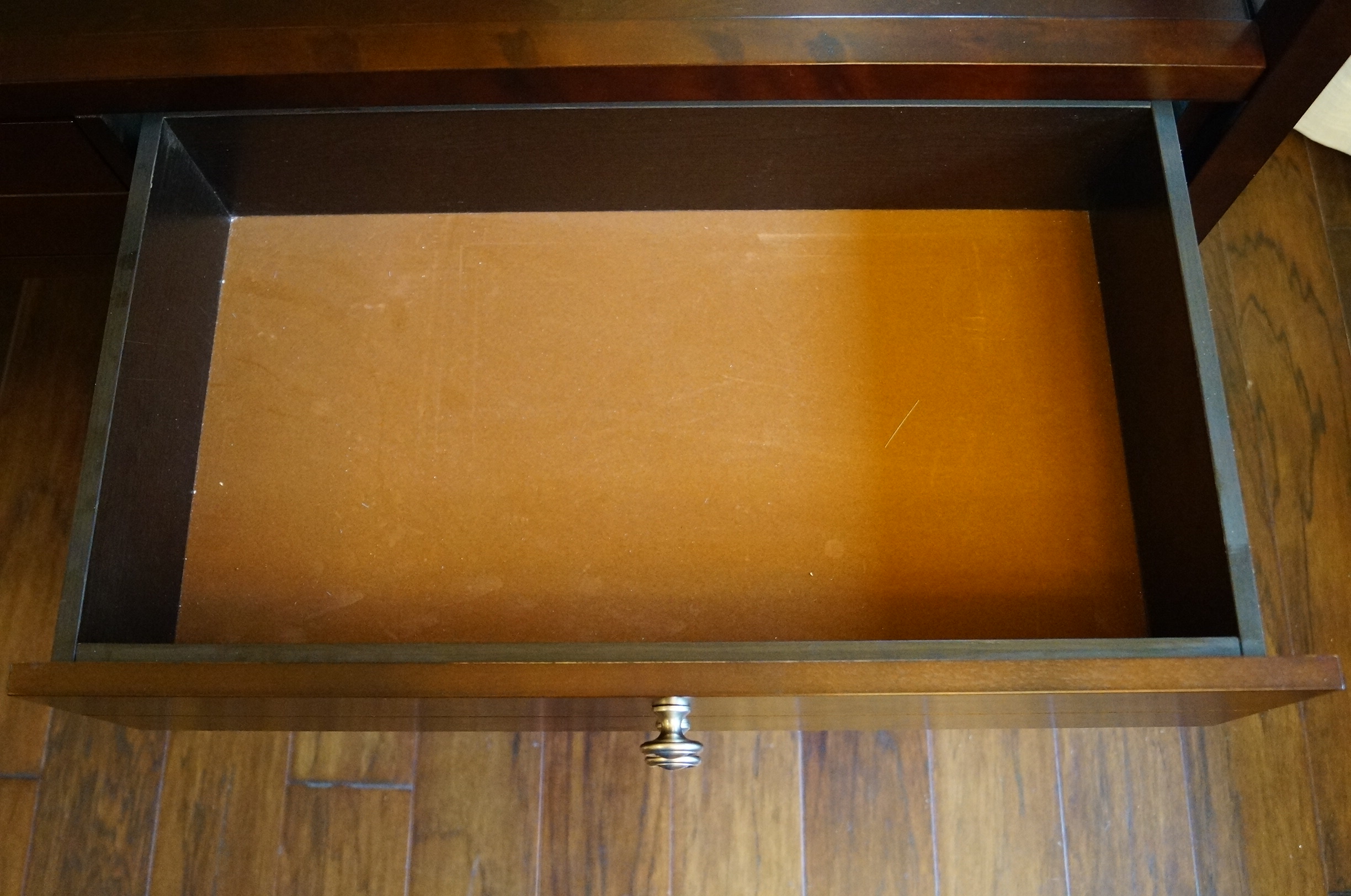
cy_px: 448
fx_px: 1124
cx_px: 676
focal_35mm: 30
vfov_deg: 43.5
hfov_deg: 62.0
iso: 3200
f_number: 3.5
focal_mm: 20
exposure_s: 1/50
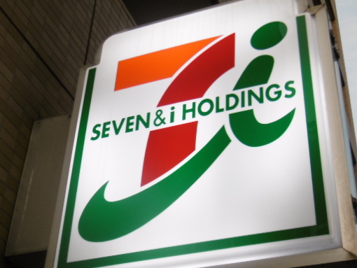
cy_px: 147
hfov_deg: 30.2
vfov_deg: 22.9
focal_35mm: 64
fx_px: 660
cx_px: 190
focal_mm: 9.2
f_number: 4
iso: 100
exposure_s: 1/60
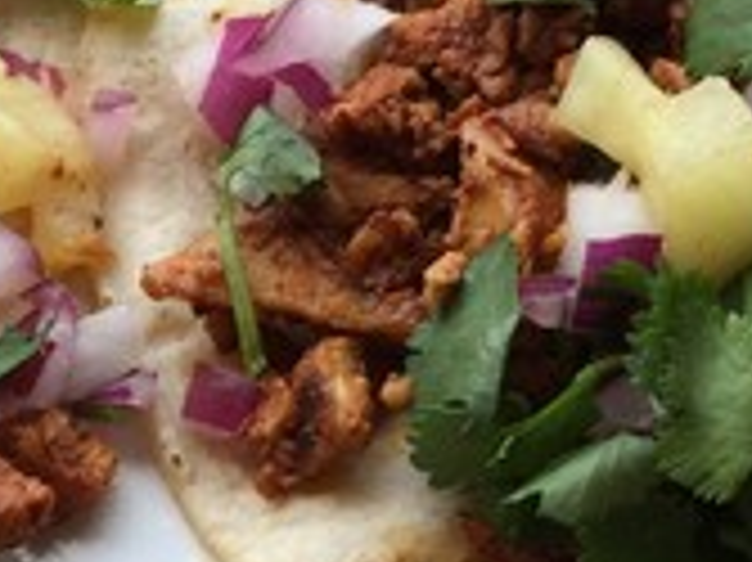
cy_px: 674
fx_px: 3083
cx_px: -32
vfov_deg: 10.3
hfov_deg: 13.7
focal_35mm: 142
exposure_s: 1/50
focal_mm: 4.15
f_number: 2.2
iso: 32
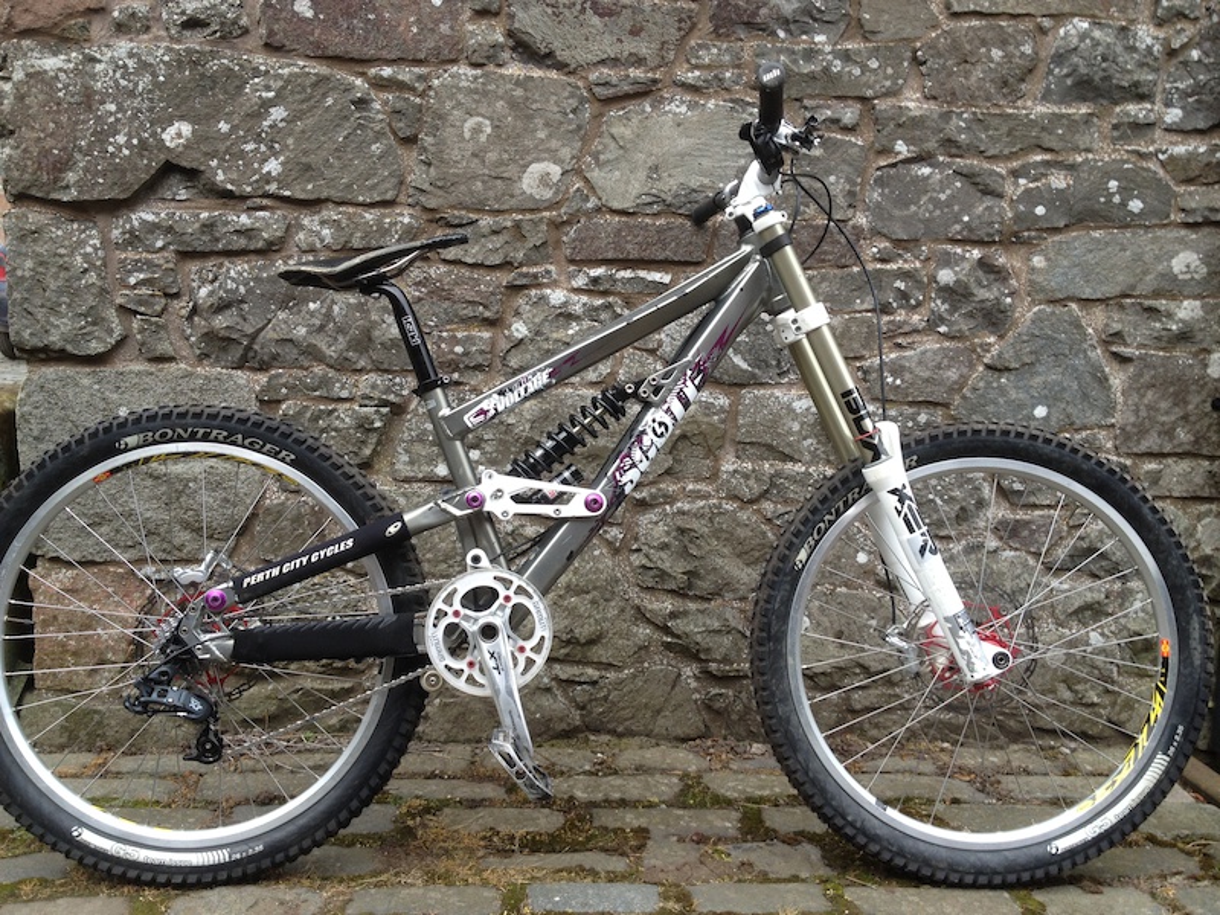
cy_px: 458
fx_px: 1234
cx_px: 610
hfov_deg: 52.6
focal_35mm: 35
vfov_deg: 40.7
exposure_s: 1/120
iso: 50
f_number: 2.4
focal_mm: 4.28
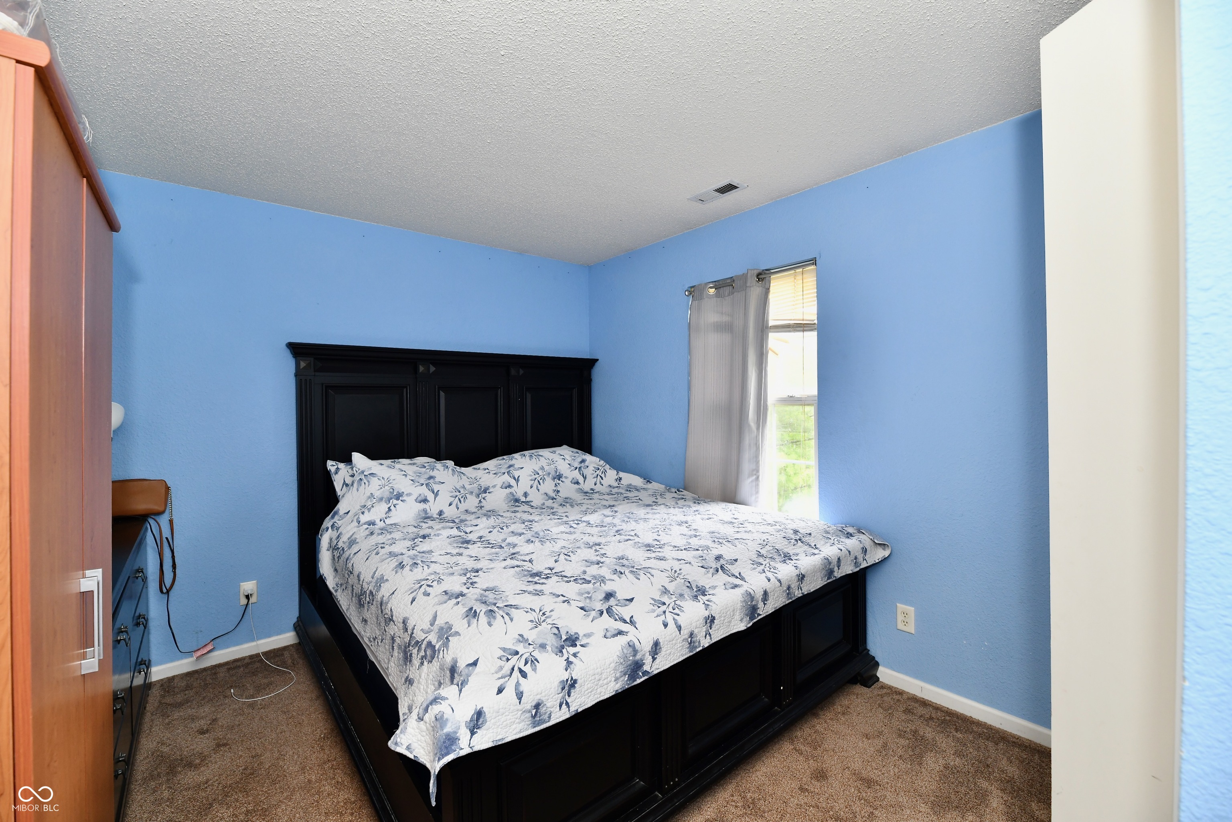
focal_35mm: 14
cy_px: 411
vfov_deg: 81.2
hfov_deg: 104.3
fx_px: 479
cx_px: 616
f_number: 6.3
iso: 640
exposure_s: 1/60
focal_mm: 14
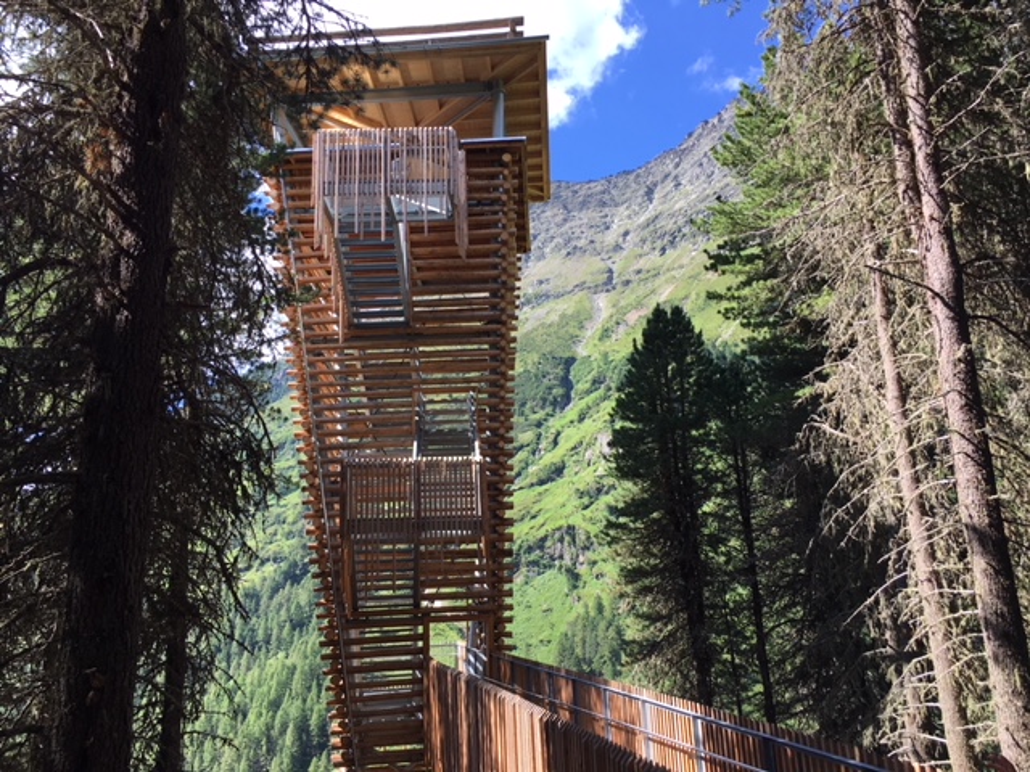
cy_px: 386
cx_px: 515
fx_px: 863
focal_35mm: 29
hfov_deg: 61.7
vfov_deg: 48.2
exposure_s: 1/430
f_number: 2.2
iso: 25
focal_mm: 4.15
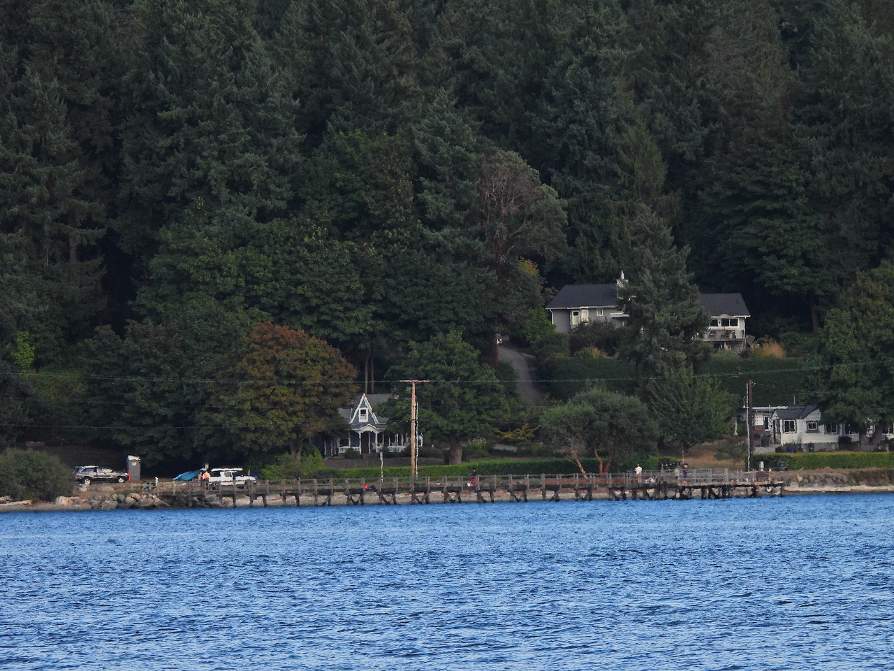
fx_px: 14204
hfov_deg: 3.6
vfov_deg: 2.7
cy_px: 336
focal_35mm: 550
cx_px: 447
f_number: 5
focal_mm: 98.1
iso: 100
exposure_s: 1/400
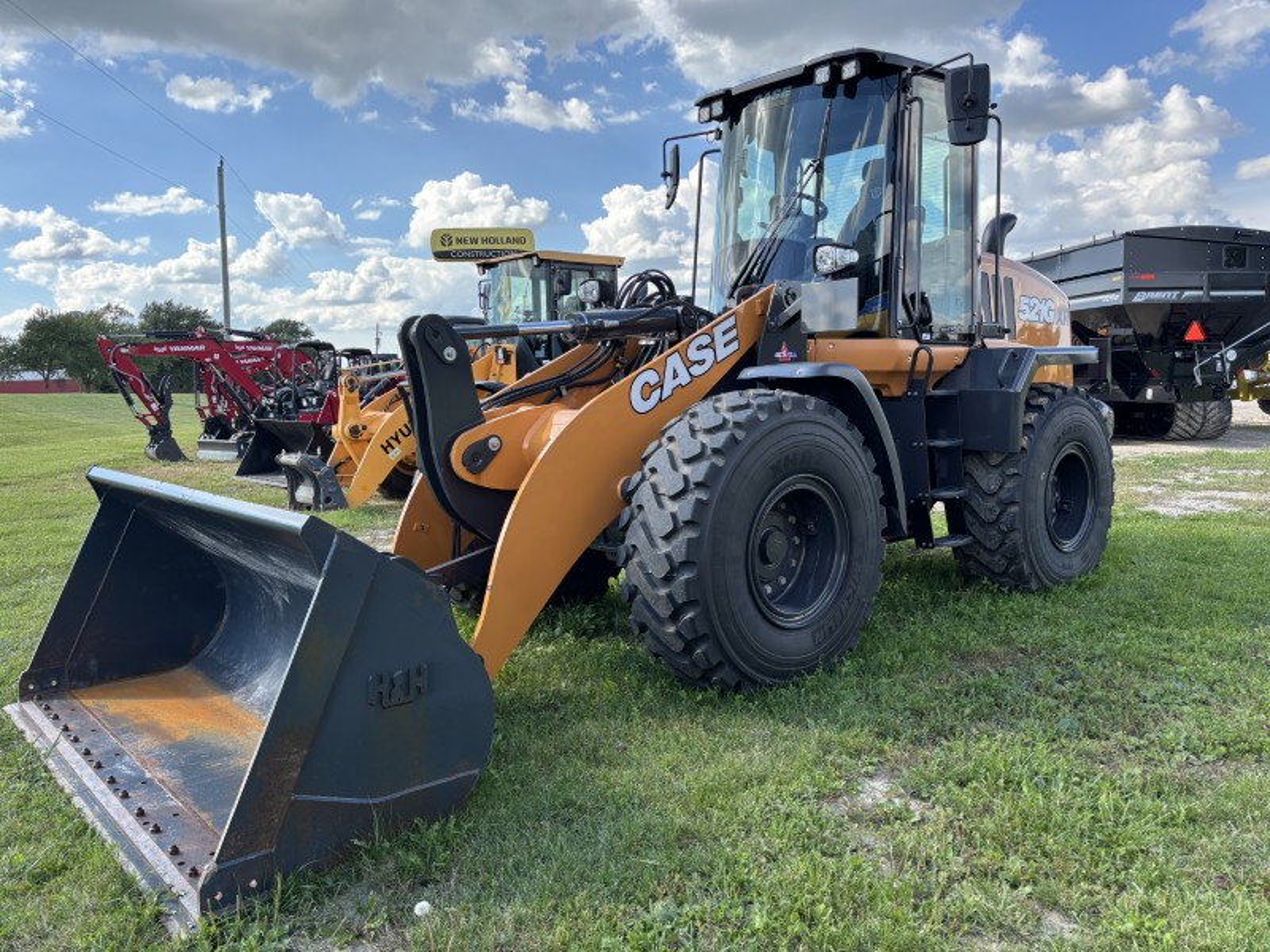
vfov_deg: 53.1
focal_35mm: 26
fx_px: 954
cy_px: 476
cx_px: 635
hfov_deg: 67.3
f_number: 1.6
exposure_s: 1/1068
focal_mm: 5.96
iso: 50
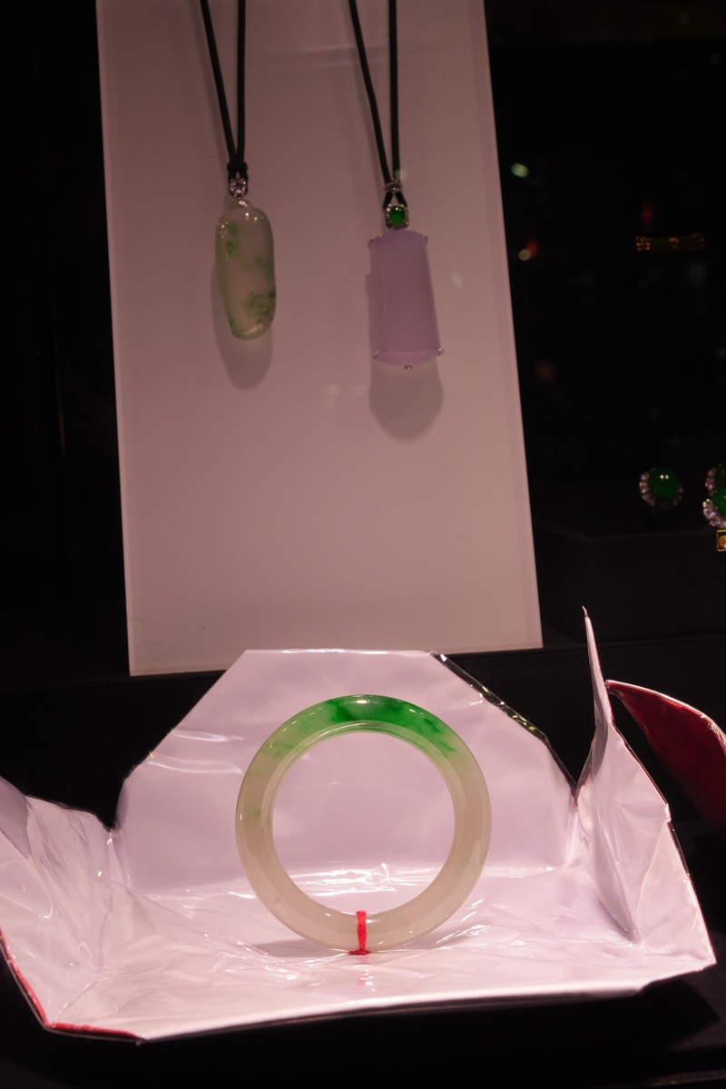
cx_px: 363
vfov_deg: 36.2
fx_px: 1664
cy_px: 544
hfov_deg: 24.6
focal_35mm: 55
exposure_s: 1/160
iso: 640
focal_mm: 55
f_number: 14
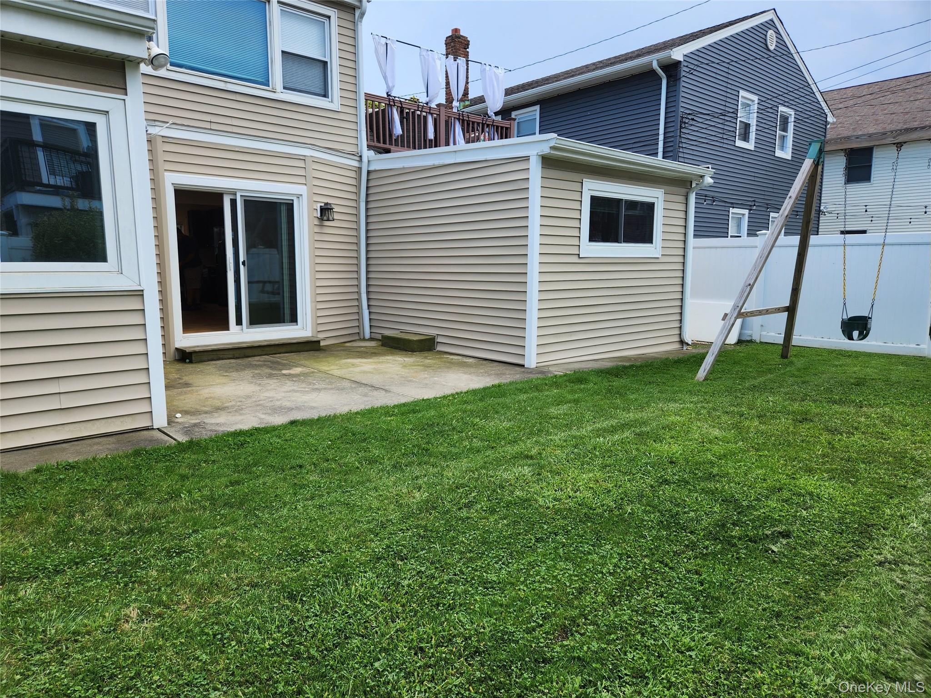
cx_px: 466
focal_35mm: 23
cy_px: 349
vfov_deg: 58.9
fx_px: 619
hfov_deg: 73.9
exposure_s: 1/375
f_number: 1.8
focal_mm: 5.4
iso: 20
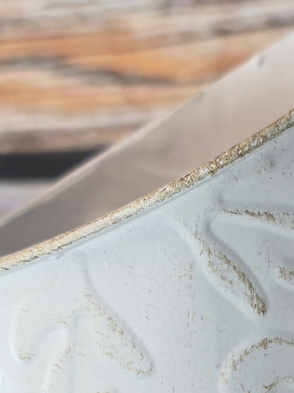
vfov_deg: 18.2
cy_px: 503
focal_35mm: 101
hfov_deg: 14.0
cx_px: 404
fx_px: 1144
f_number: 1.7
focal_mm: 6.3
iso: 64
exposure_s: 1/120
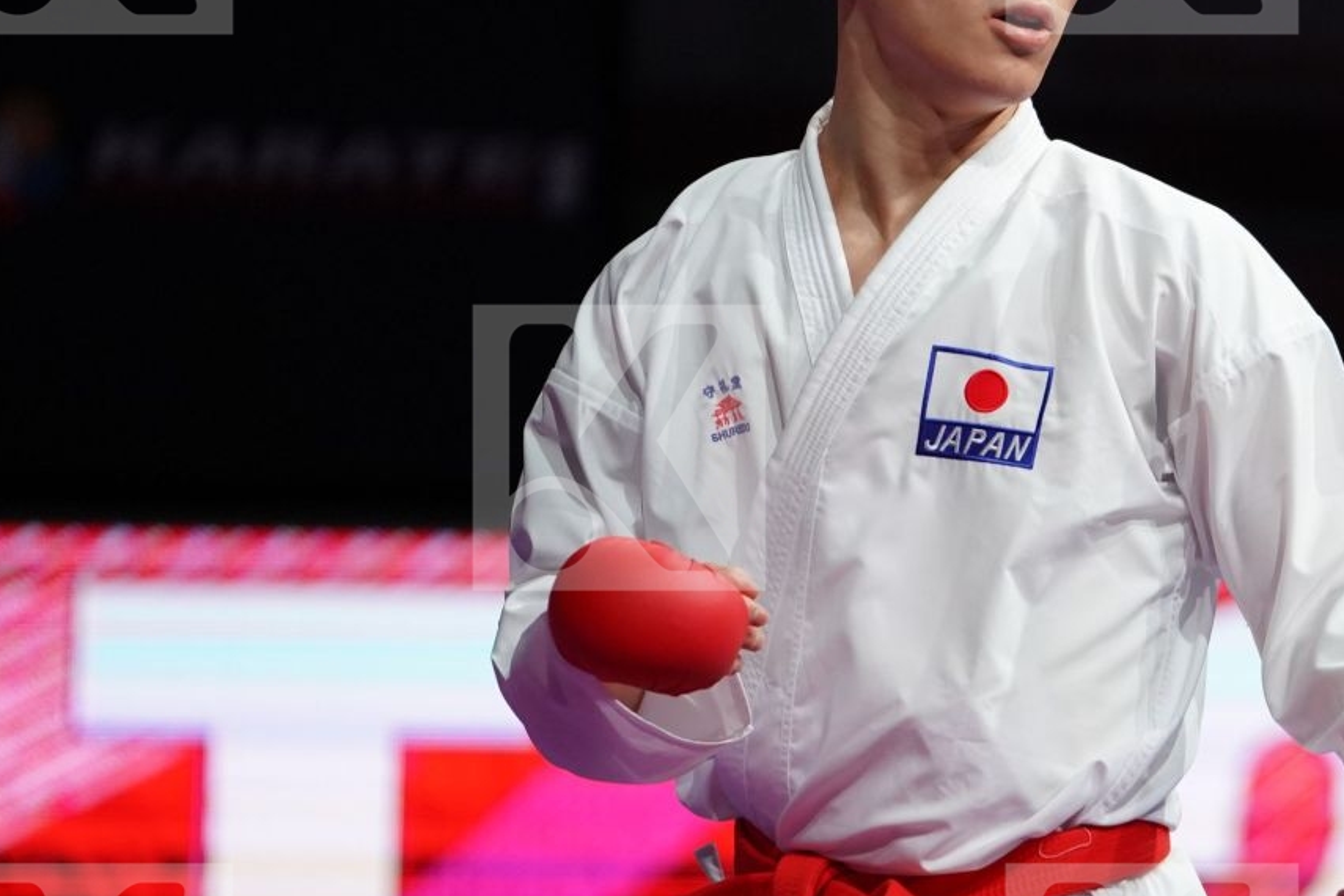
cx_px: 1152
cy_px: 448
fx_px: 15716
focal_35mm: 421
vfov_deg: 3.3
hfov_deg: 4.9
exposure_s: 1/1000
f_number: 2.8
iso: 2500
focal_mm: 200
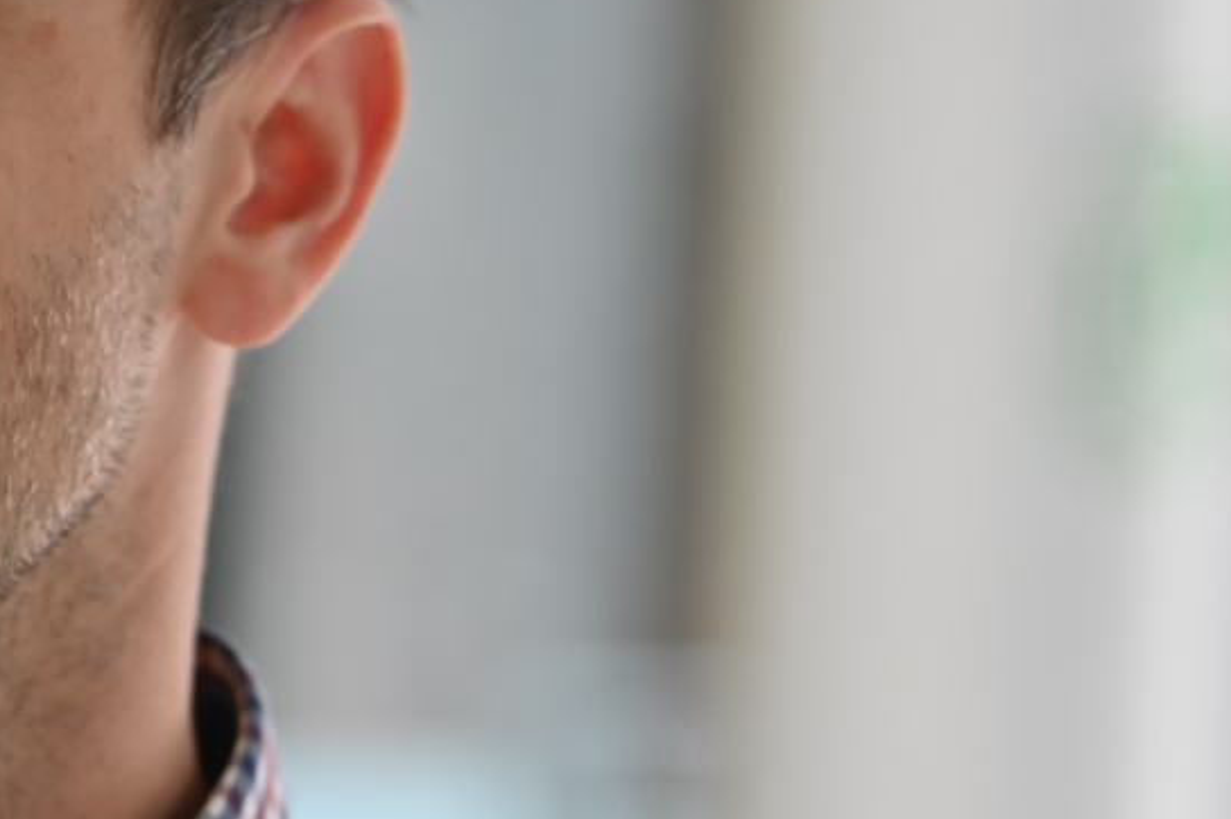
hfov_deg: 6.8
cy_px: 176
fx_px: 10183
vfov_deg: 4.6
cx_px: -507
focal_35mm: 298
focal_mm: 100
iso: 100
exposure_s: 1/400
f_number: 3.5
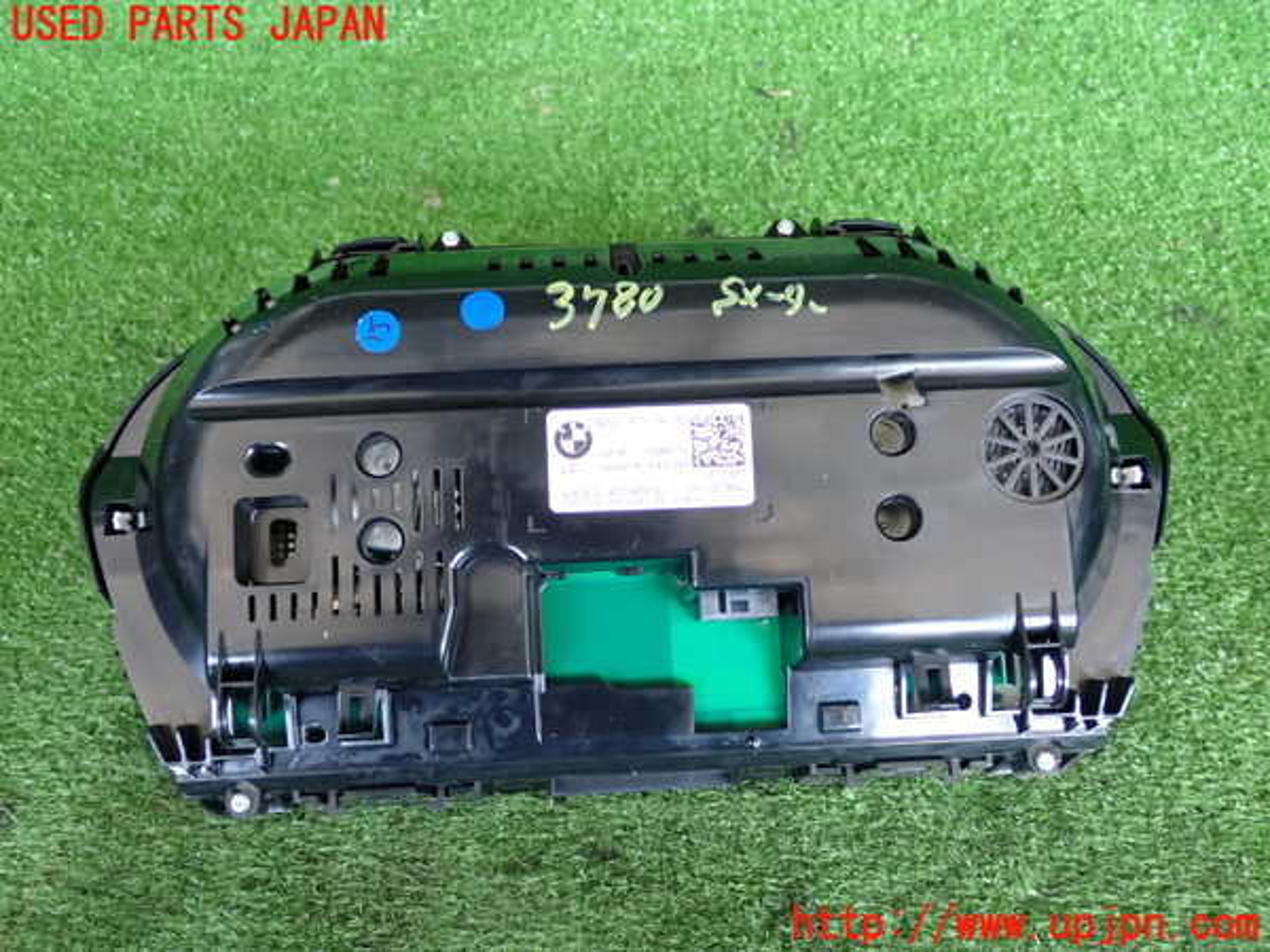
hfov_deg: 49.0
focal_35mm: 38
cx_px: 635
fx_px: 1394
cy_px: 476
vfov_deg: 37.7
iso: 200
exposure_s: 1/40
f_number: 2.7
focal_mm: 6.83
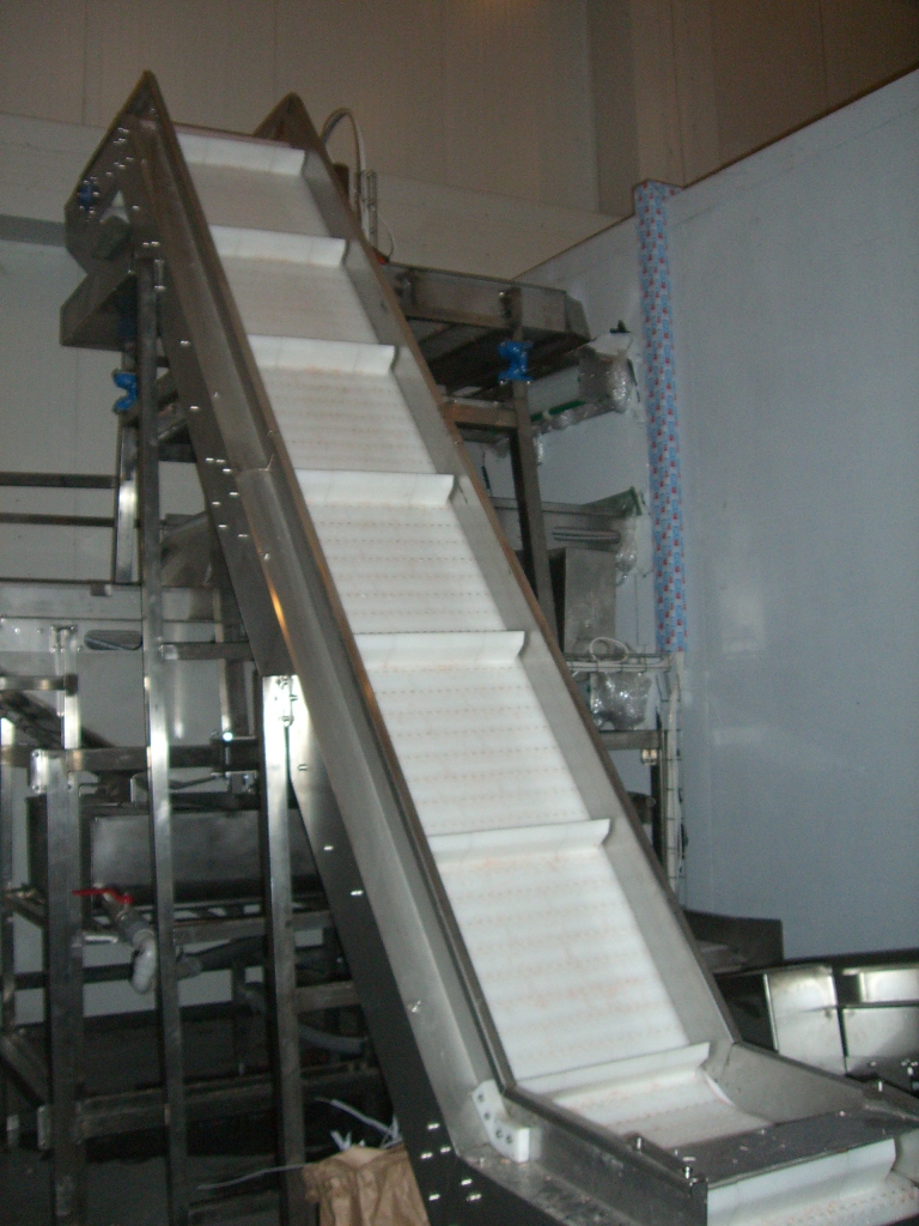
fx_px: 1345
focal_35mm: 38
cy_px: 613
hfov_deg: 37.7
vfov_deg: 49.0
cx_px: 460
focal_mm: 6.2
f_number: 2.7
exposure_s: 1/60
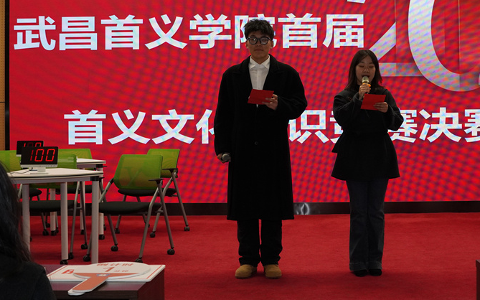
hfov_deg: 36.7
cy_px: 116
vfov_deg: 23.5
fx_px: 719
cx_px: 301
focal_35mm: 55
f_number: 6.3
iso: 1250
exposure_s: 1/200
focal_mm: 28
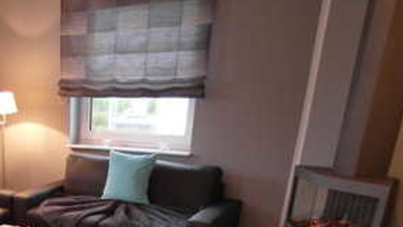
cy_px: 296
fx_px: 620
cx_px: 16
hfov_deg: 33.5
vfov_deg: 19.1
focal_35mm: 58
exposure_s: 1/20
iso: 200
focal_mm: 5.2
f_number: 1.8
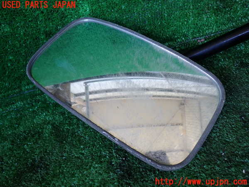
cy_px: 94
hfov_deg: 60.0
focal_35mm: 30
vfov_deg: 46.8
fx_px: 216
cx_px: 124
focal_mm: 5.4
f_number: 2.3
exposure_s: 1/60
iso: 100
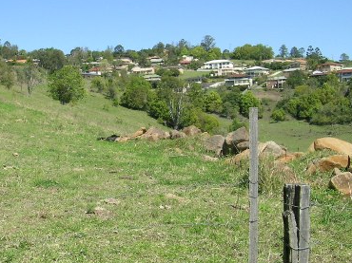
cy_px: 129
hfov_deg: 35.3
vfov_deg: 27.5
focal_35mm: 53
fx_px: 539
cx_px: 86
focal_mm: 5.8
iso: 50
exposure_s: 1/216
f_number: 6.3
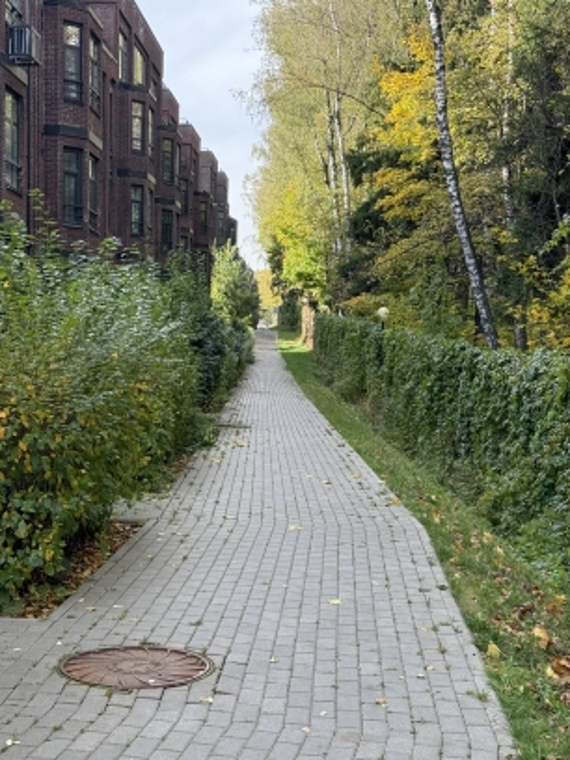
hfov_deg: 26.6
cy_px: 414
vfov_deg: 34.9
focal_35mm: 55
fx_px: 1208
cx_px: 273
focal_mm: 6.76
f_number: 1.78
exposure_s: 1/611
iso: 80
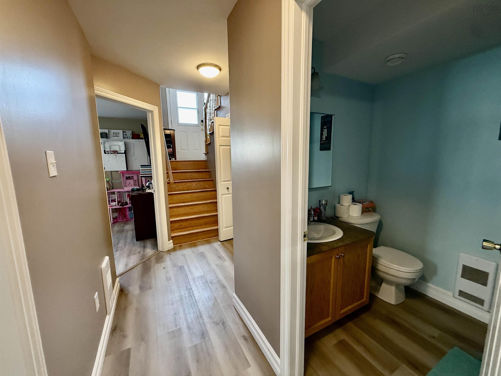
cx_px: 250
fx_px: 203
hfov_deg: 102.1
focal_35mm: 14
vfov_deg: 85.7
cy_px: 188
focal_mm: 2.22
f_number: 2.2
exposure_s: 1/120
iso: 320
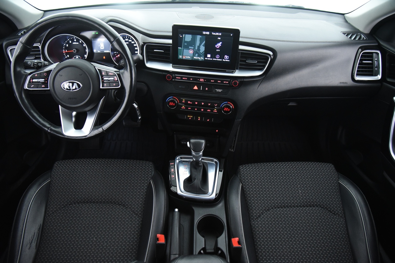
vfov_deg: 53.2
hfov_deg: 73.7
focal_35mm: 24
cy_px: 132
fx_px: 263
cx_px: 198
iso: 4000
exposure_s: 1/20
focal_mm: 24
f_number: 4
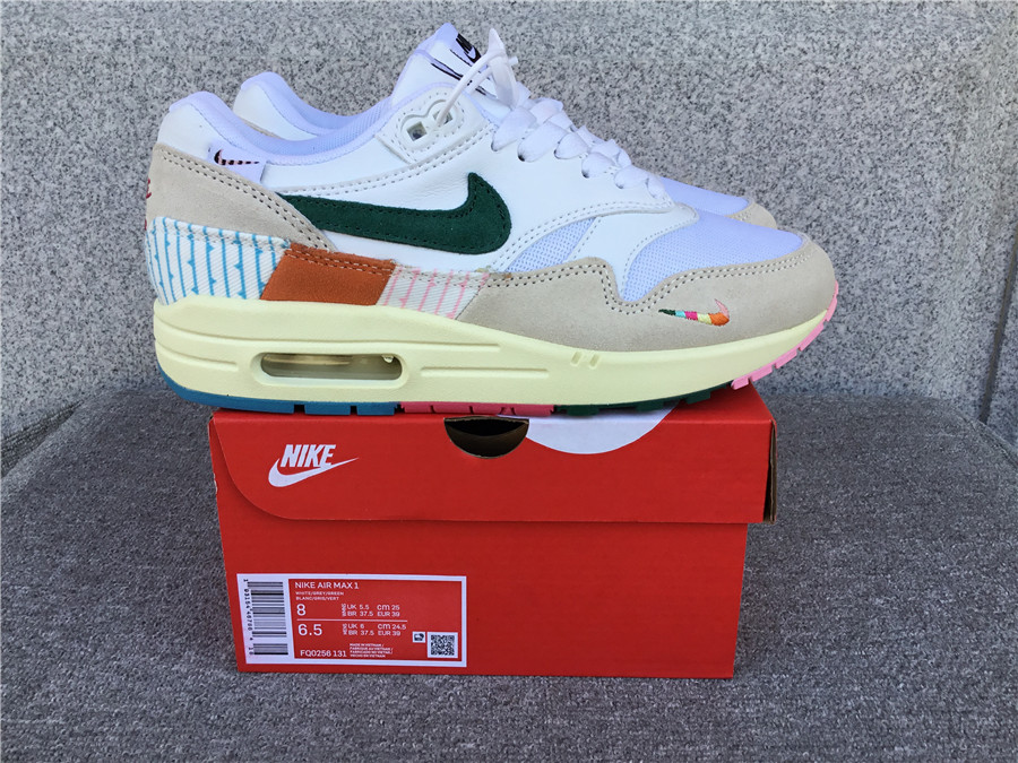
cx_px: 509
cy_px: 382
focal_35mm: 31
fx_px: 912
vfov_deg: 45.4
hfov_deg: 58.4
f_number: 2.4
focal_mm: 3.3
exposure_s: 1/220
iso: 25
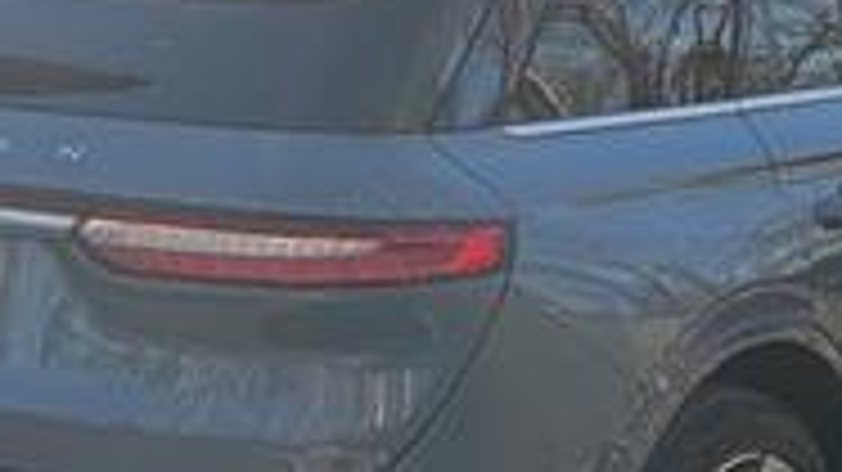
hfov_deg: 15.2
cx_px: 486
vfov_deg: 8.6
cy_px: 247
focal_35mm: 141
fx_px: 3147
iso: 80
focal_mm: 6.76
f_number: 1.78
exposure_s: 1/1715
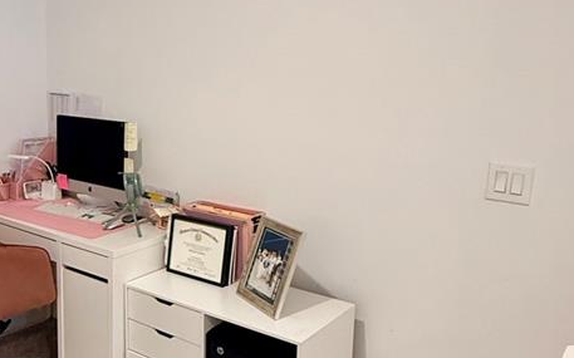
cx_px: 180
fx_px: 610
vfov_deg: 32.7
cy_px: 178
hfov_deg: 49.3
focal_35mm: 39
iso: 250
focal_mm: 2.22
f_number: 2.2
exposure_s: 1/60
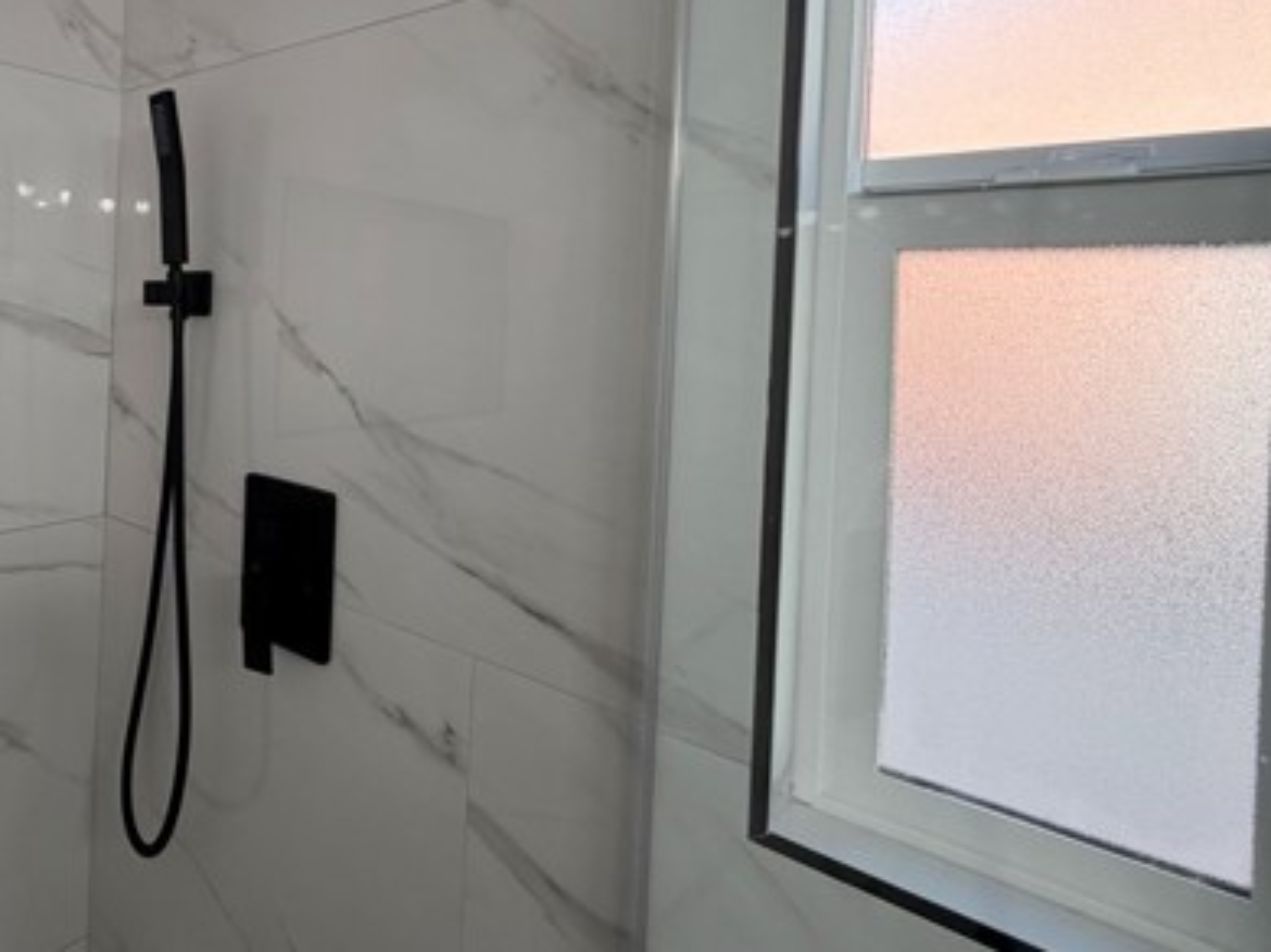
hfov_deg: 66.8
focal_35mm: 23
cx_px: 248
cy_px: 300
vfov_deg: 57.2
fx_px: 844
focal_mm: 2.22
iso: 100
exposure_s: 1/120
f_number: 2.2
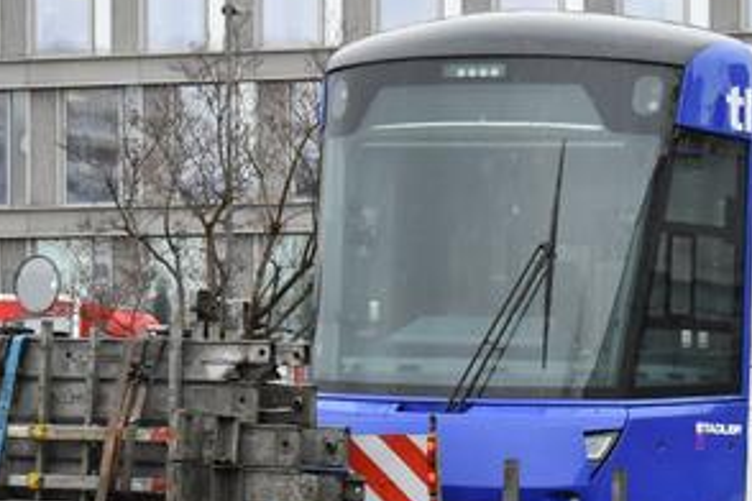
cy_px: 395
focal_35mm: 139
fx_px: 2903
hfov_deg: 14.8
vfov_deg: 9.8
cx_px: 407
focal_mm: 34
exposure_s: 1/640
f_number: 5
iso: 1600
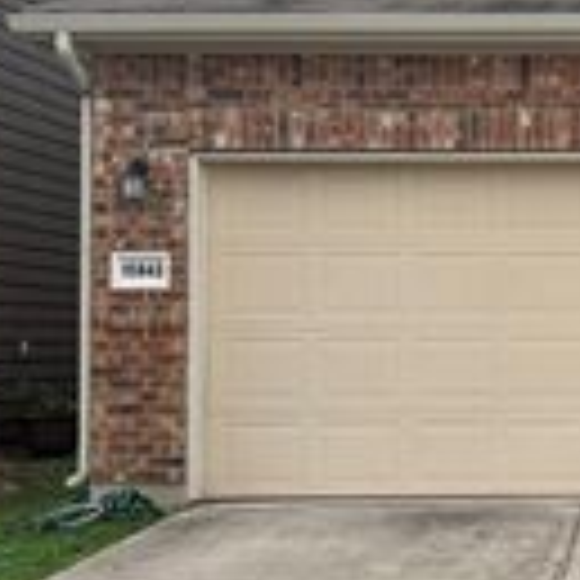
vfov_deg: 21.1
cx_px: 697
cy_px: 286
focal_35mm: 82
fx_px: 1554
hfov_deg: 19.8
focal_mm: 6.76
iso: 80
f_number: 1.78
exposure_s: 1/1522
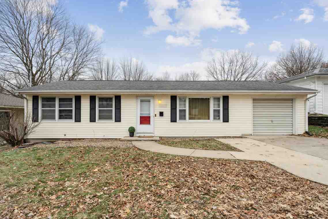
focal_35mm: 18
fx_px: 164
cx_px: 161
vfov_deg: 67.3
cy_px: 111
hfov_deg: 90.0
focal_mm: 16
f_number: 8
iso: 400
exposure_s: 1/400
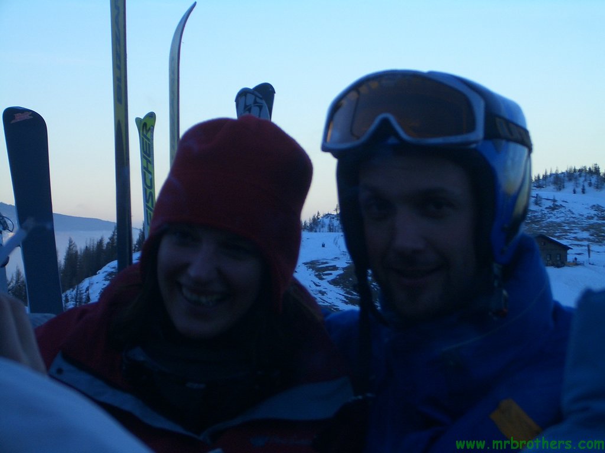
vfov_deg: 14.1
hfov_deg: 18.7
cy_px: 226
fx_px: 1835
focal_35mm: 105
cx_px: 302
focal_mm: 17.4
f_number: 4.8
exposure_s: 1/160
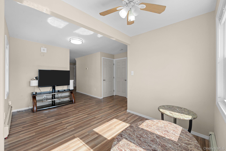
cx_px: 113
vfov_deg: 81.2
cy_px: 76
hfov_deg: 104.3
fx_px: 88
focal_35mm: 14
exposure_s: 1/5
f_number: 10
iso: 250
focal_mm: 14
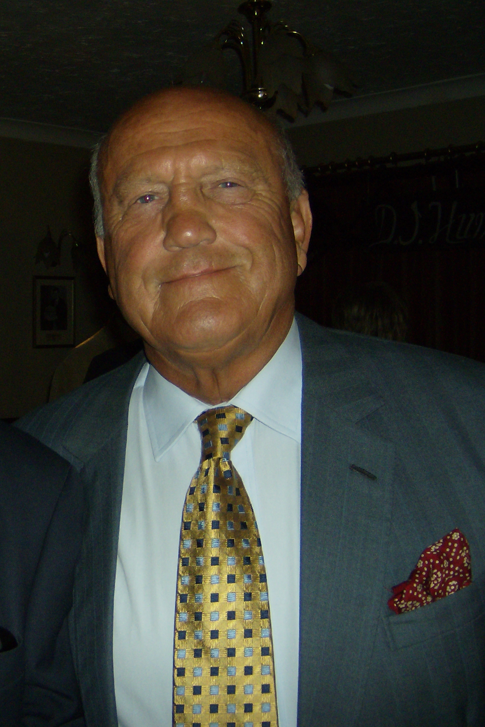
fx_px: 1031
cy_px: 363
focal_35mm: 51
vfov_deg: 38.9
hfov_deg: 25.5
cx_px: 34
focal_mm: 6
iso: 200
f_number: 2.8
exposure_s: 1/60
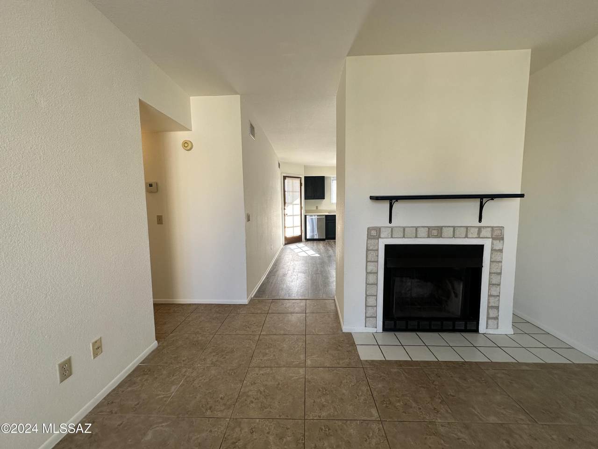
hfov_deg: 102.1
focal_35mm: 14
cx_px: 299
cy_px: 224
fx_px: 242
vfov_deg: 85.7
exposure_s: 1/99
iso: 100
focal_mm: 2.22
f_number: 2.2
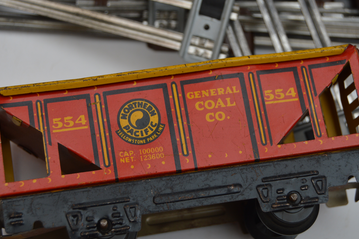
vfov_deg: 15.5
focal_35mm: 88
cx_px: 191
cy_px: 125
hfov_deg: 23.1
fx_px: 877
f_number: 5.6
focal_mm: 50
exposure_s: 1/160
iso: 200
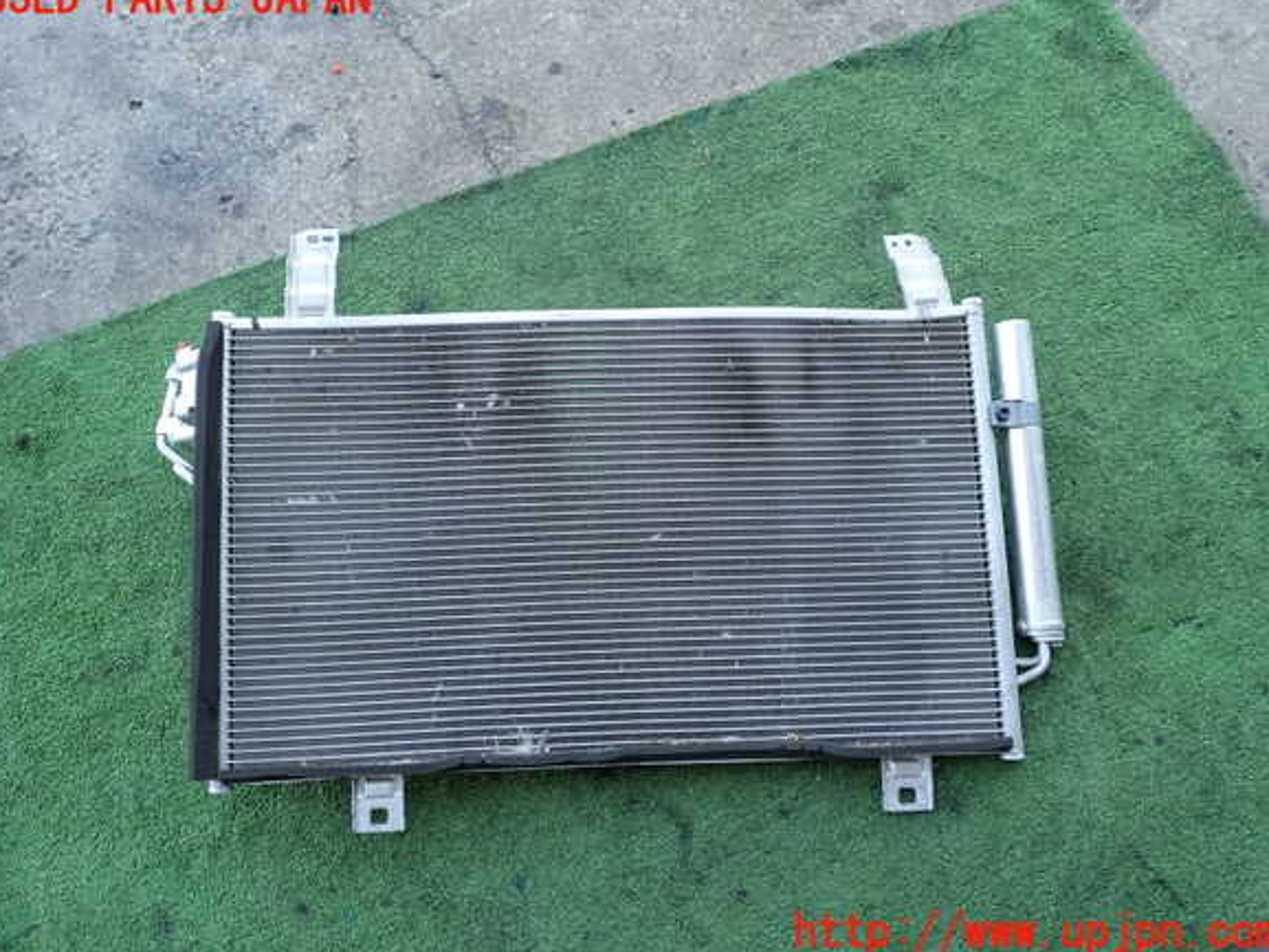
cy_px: 466
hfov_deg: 67.3
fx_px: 953
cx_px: 631
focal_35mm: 26
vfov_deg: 53.1
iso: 100
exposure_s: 1/80
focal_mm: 4.5
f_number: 2.8
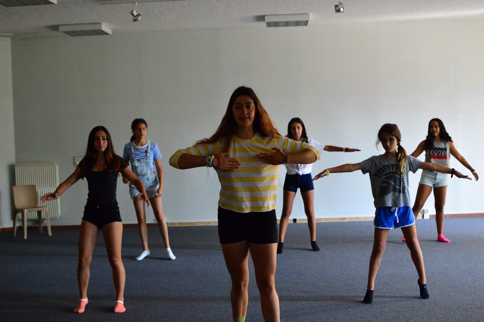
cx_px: 242
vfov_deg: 25.7
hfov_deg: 37.9
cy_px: 161
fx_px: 705
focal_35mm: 52
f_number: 3.2
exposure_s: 1/250
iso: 1600
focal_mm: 35
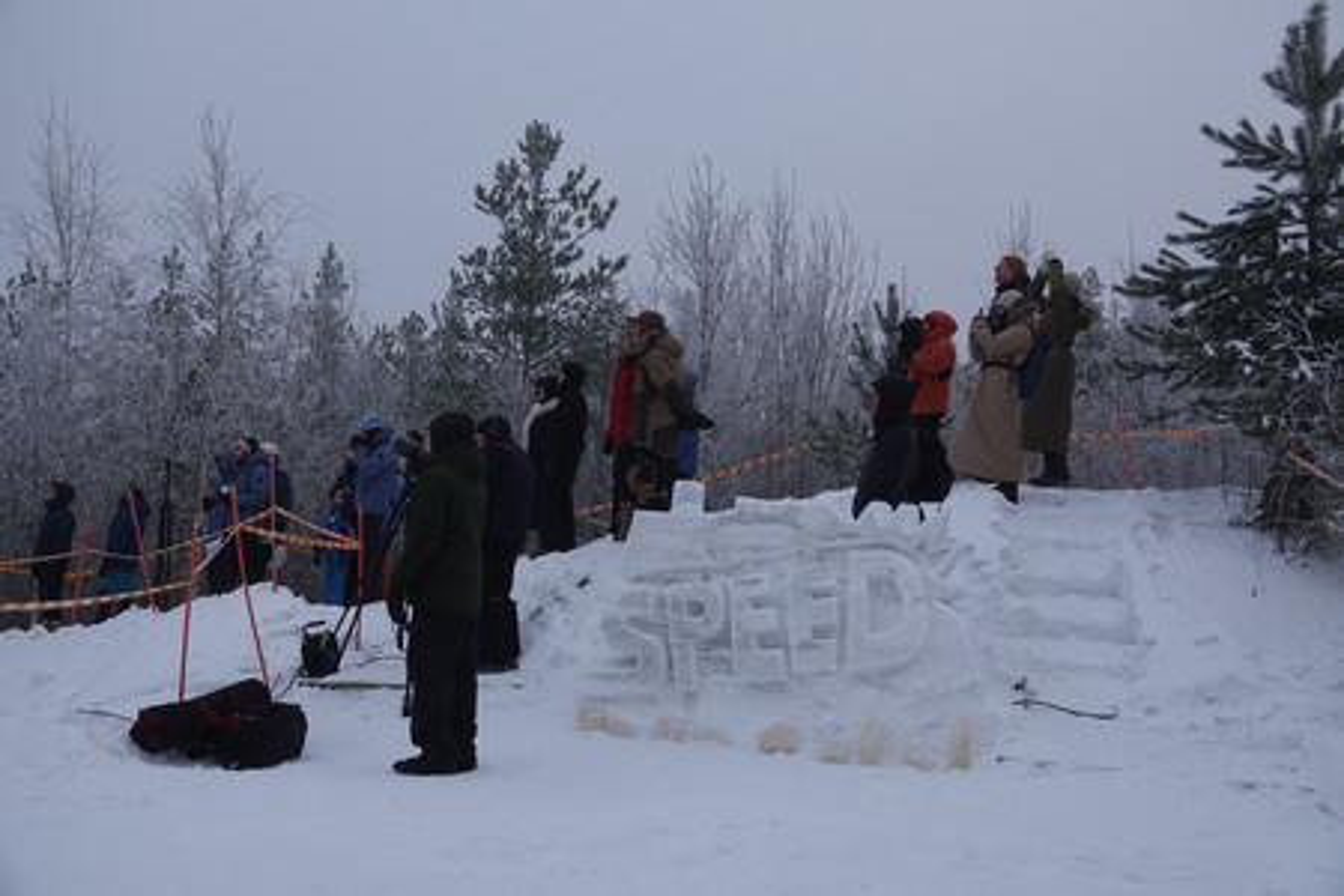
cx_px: 672
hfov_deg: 48.5
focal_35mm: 40
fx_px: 1493
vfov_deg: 33.4
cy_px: 448
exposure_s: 1/400
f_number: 3.2
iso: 200
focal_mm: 14.65
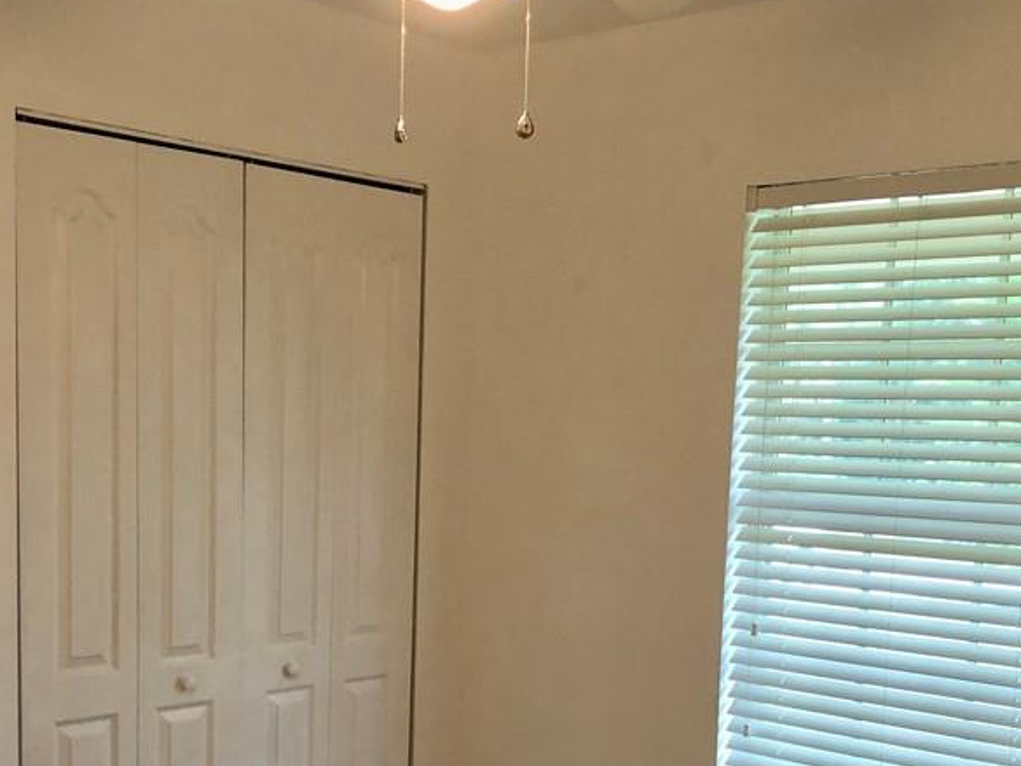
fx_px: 1446
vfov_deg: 29.0
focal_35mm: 49
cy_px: 618
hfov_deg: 38.9
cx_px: 499
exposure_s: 1/20
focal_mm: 3.99
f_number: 1.8
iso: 40
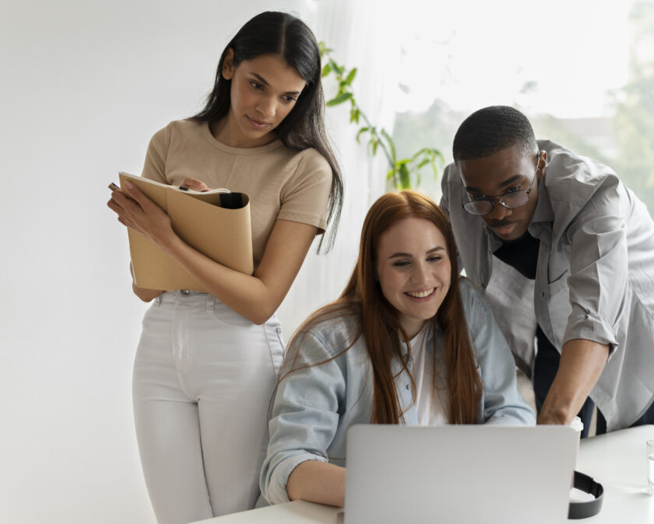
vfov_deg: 26.7
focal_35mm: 57
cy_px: 260
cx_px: 380
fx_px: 1104
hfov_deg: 32.9
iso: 640
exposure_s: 1/400
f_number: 2.5
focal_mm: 50
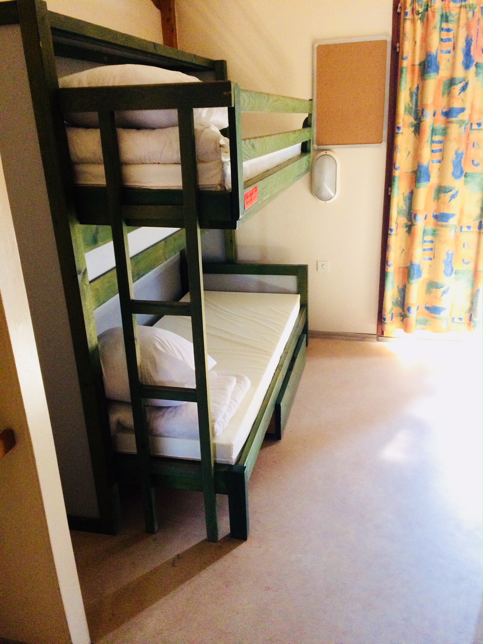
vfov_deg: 61.7
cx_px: 242
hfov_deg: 48.2
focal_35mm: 29
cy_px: 322
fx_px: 540
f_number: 2.2
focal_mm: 4.15
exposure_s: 1/33
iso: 320
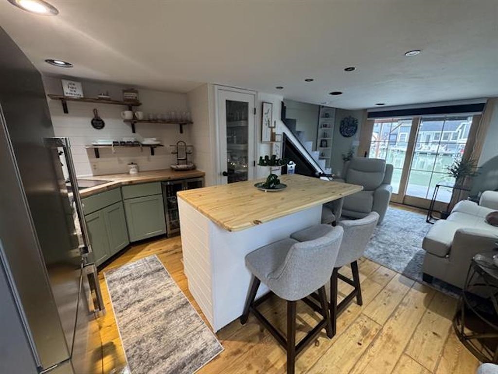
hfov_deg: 102.1
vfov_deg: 85.7
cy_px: 187
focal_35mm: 14
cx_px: 249
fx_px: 201
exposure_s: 1/60
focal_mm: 2.22
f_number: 2.2
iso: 320
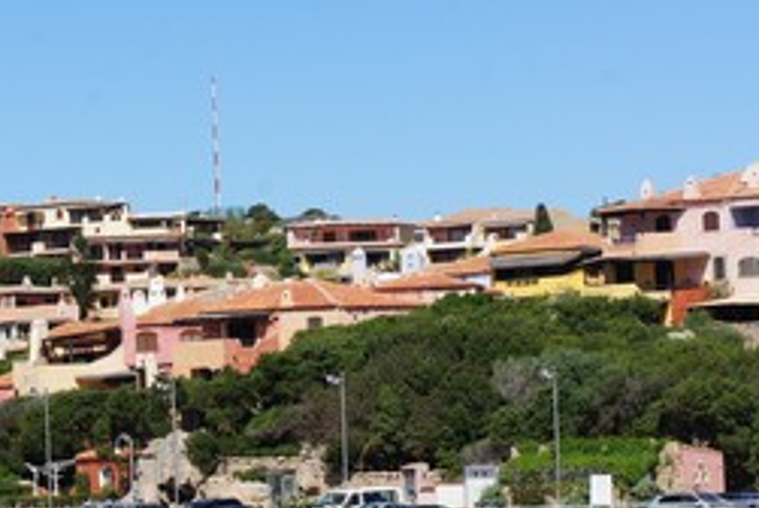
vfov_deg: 9.1
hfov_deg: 13.5
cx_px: 142
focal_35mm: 151
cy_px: 218
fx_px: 3185
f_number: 13
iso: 200
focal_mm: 55
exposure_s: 1/250
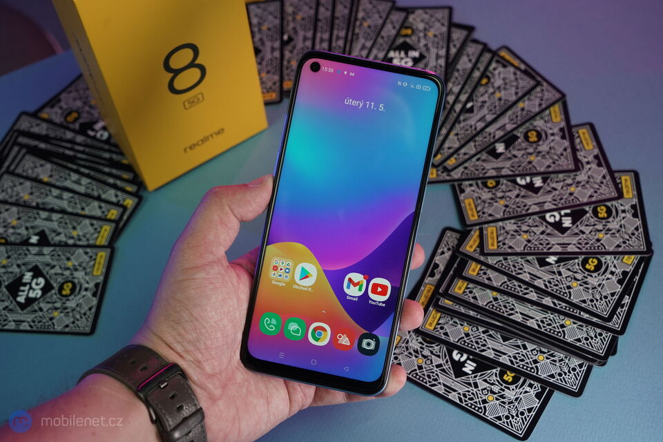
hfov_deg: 40.3
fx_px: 902
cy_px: 221
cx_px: 332
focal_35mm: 49
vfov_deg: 27.5
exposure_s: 1/200
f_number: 7.1
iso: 1000
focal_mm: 49
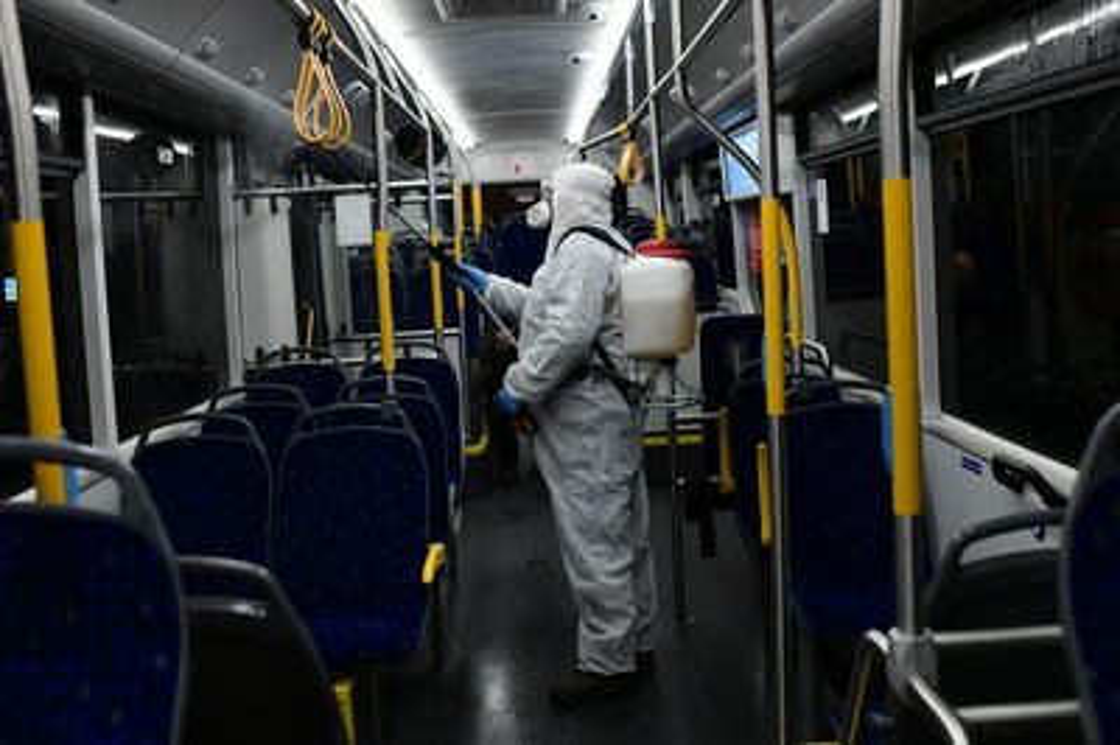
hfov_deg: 54.5
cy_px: 372
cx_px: 560
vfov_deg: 37.8
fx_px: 1088
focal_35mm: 35
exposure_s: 1/250
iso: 6400
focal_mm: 35
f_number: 3.5
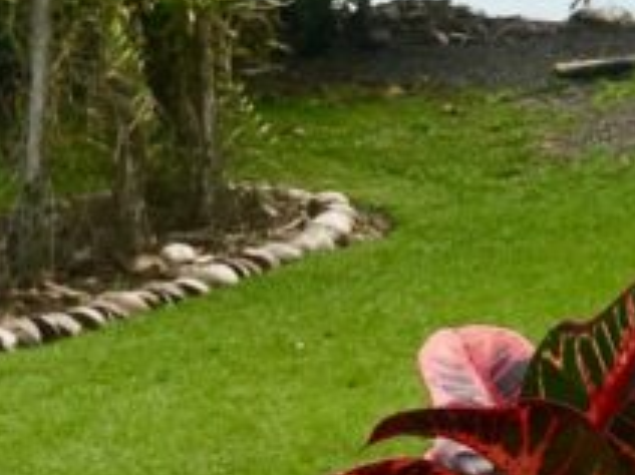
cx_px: 1411
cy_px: -96
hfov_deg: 11.9
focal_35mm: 141
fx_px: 2585
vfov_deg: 10.3
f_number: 2.2
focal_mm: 4.15
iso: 25
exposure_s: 1/3077
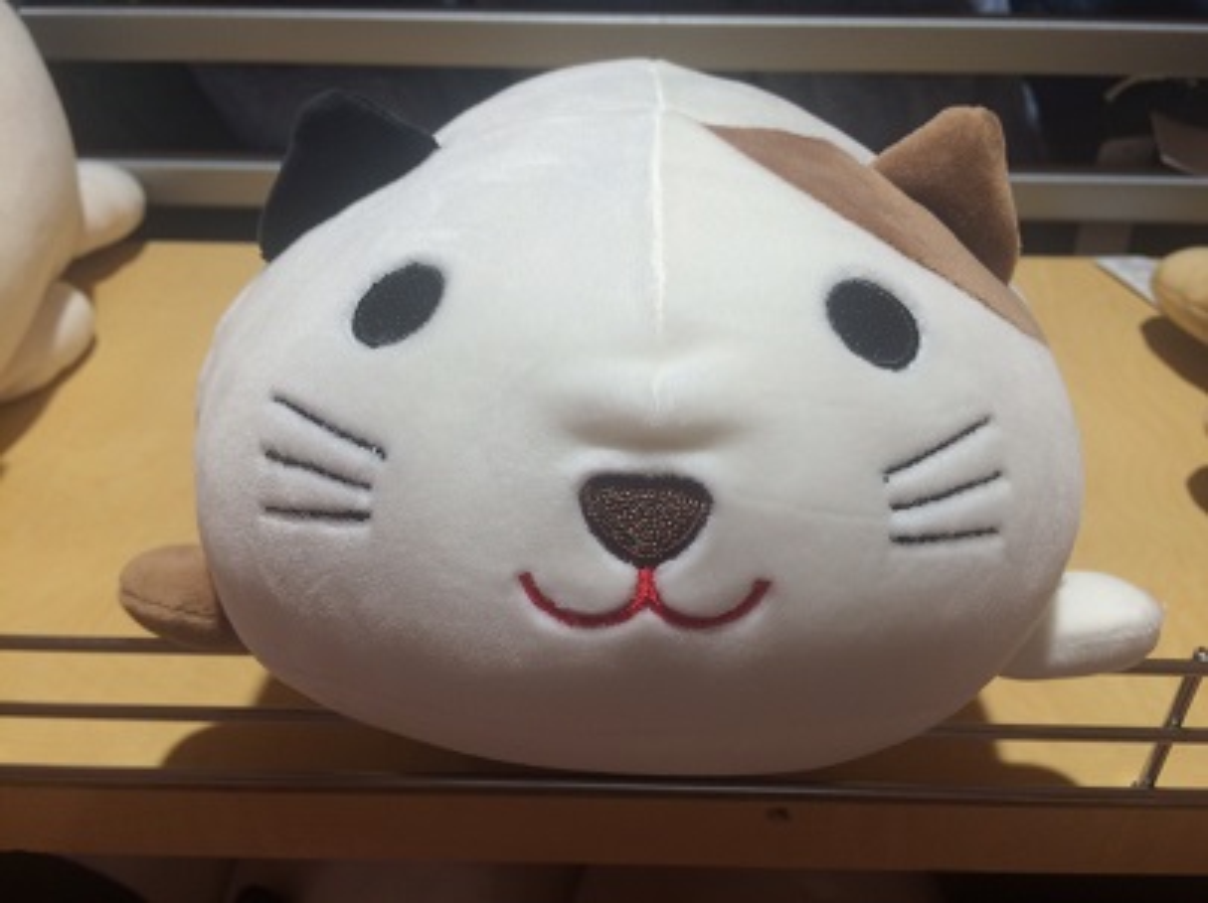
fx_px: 1011
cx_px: 604
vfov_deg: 48.2
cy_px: 452
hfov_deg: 61.7
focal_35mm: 29
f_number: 2.2
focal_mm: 4.15
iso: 32
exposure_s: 1/121
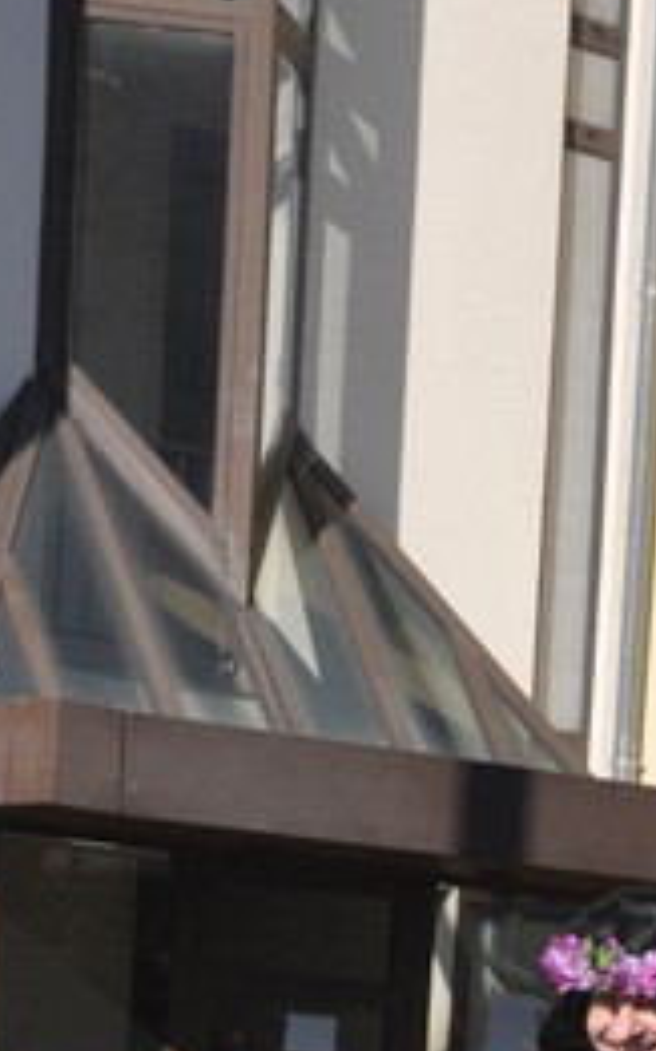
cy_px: 1295
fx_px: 4980
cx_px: 1924
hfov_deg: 6.8
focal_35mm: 174
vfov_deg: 11.8
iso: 400
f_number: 6.3
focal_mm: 28
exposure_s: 1/1600
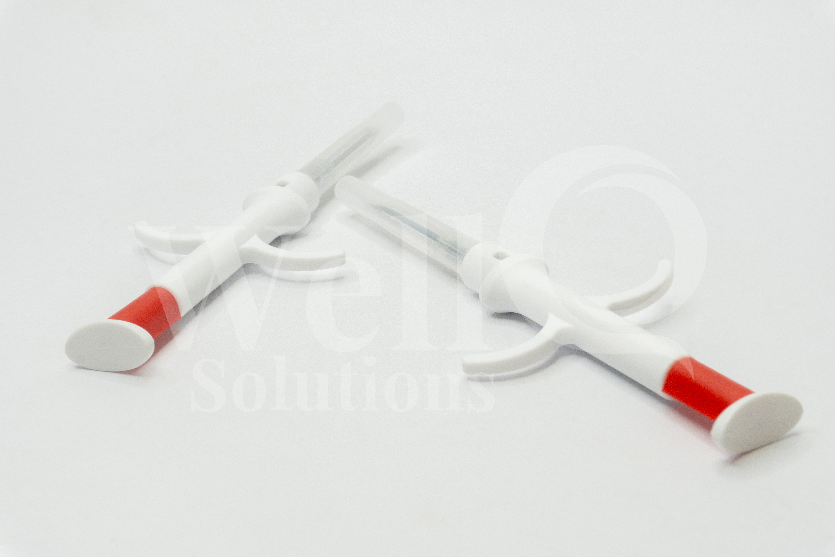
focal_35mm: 74
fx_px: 1705
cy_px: 278
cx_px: 418
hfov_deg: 27.5
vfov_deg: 18.5
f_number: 16
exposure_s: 1/25
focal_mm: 49
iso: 640
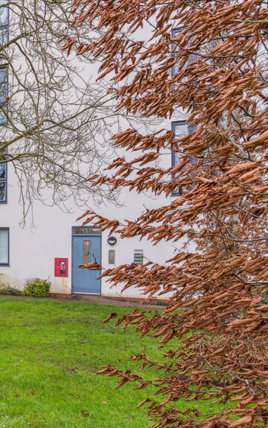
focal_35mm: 38
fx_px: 444
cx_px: -82
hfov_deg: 27.8
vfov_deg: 51.4
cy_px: 244
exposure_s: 1/200
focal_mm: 21
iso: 800
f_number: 6.3
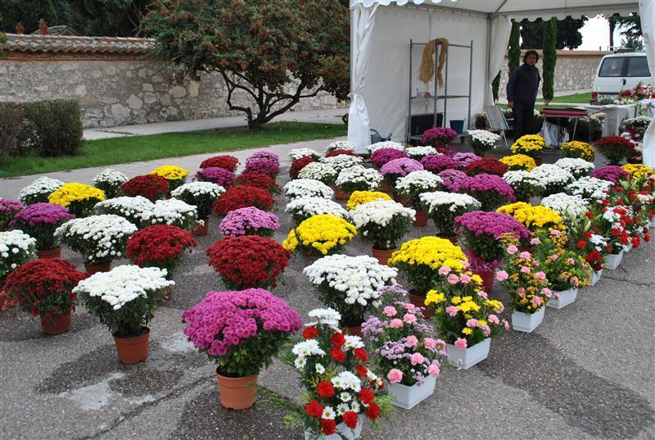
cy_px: 220
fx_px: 684
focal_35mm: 38
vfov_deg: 35.6
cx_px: 328
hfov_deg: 51.2
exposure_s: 1/160
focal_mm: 25
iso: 100
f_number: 6.3
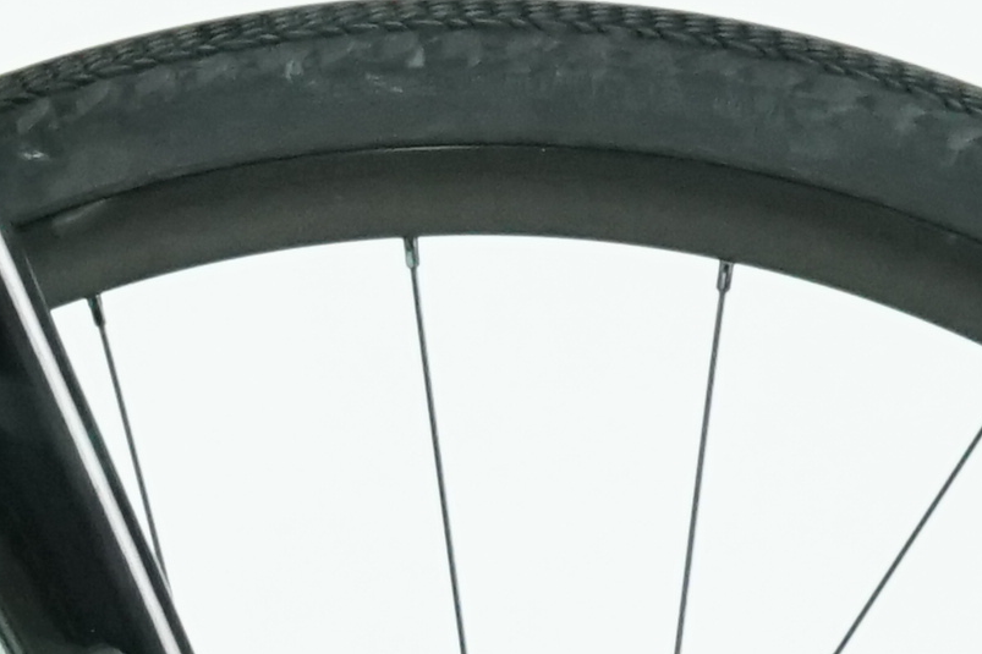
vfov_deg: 2.7
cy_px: 560
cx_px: -1704
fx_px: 13853
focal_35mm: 508
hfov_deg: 4.0
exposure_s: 1/200
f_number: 5.6
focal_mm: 68
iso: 2500
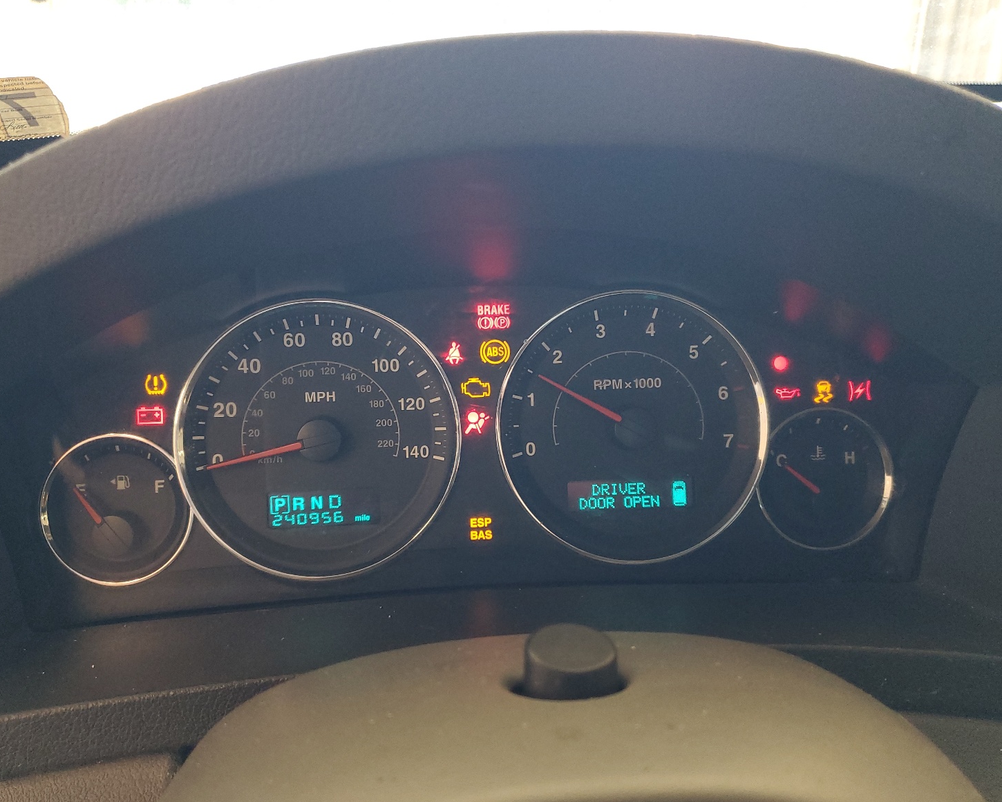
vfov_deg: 51.5
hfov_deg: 62.1
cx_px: 458
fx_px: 830
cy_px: 389
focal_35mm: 28
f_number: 1.5
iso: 175
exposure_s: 1/60.2
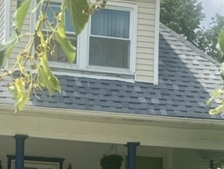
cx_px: 53
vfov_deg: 14.4
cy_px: 265
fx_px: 615
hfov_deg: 20.5
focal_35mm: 95
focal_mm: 4.25
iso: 32
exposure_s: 1/2358
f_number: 1.8
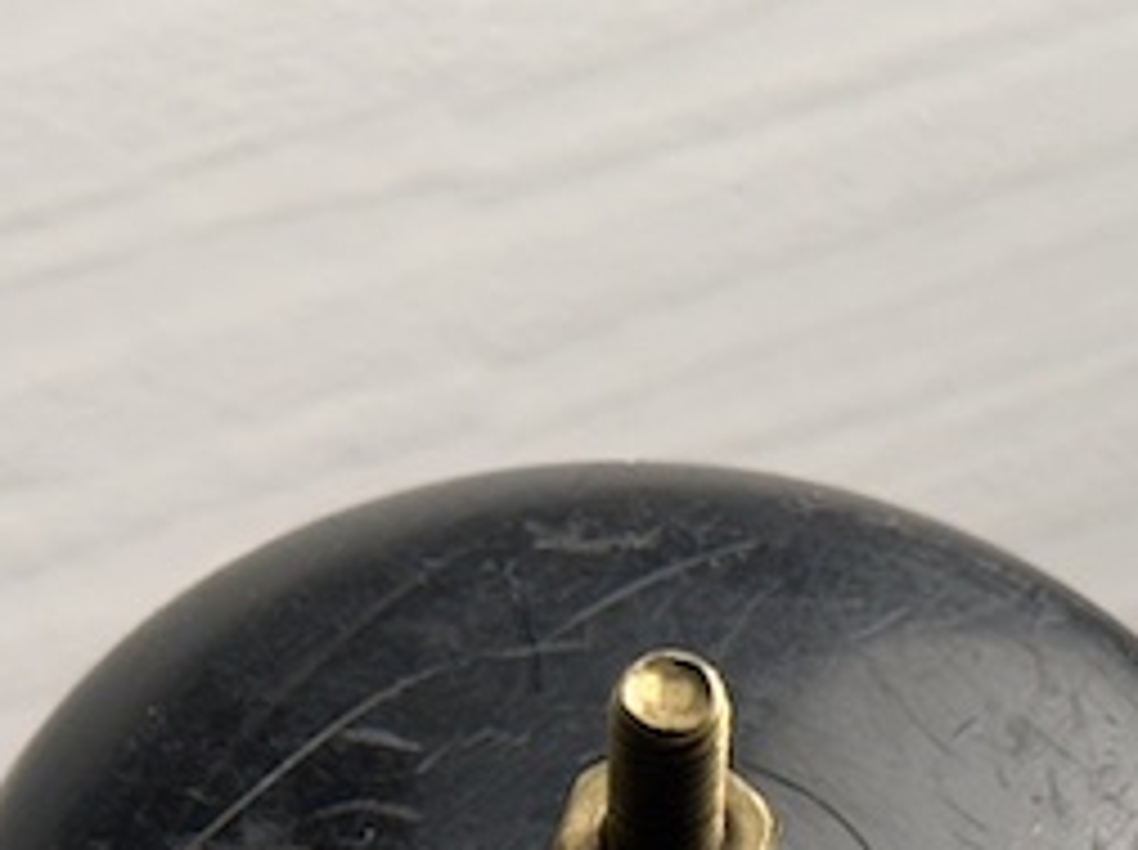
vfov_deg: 7.7
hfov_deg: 10.4
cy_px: 1057
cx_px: 688
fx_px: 6237
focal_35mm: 190
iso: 64
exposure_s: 1/200
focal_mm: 6.86
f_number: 1.78
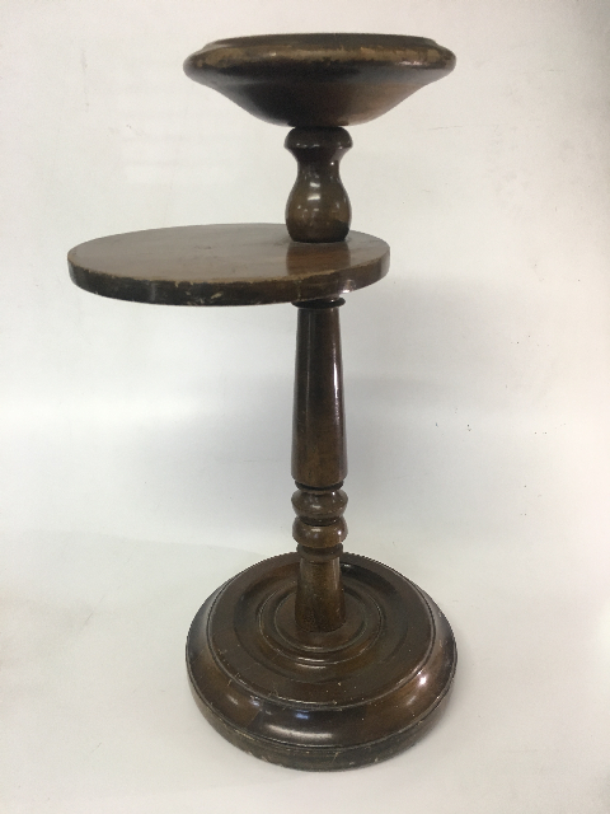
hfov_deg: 48.2
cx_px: 305
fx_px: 681
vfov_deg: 61.7
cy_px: 407
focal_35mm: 29
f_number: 2.2
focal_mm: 4.15
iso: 50
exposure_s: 1/33
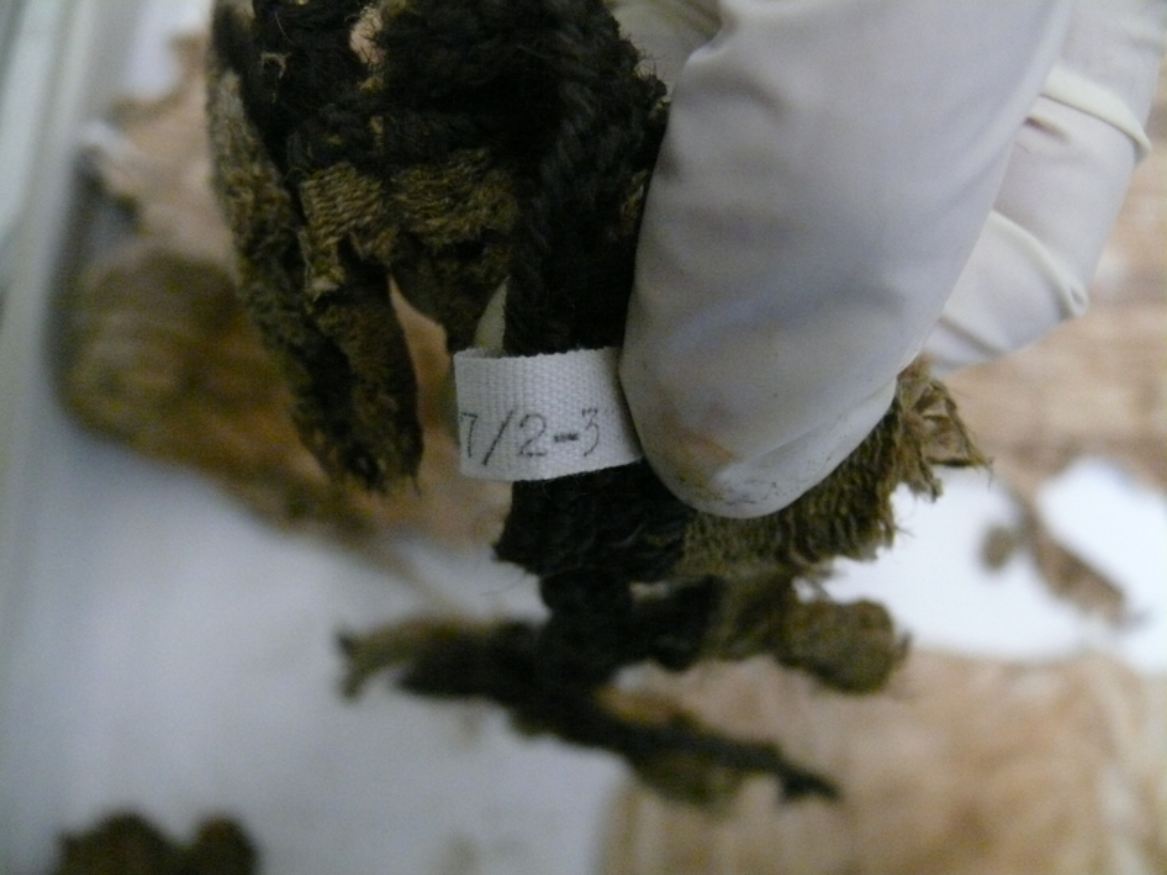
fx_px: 1247
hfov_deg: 50.1
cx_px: 584
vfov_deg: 38.7
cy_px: 438
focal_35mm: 37
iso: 800
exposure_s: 1/20
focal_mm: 7.8
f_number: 2.8
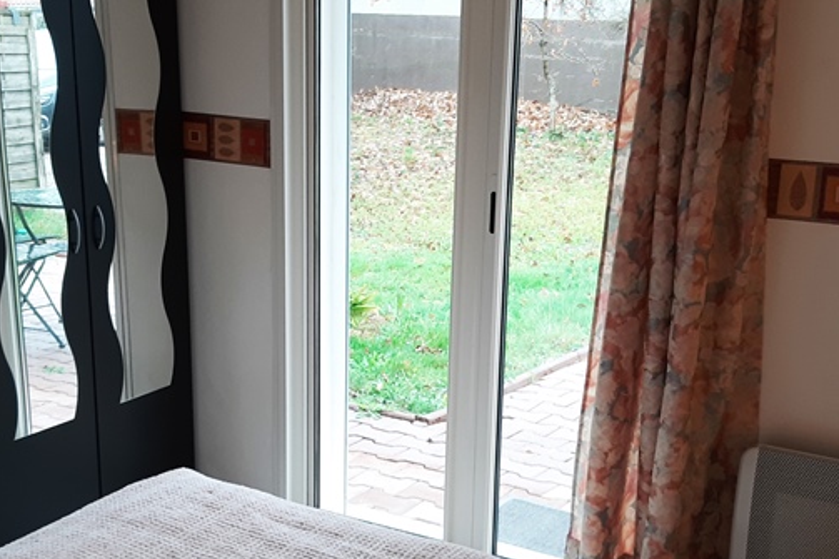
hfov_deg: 36.2
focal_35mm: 55
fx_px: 1281
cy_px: 360
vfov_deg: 24.5
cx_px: 362
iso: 50
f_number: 1.7
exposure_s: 1/50
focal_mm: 3.93
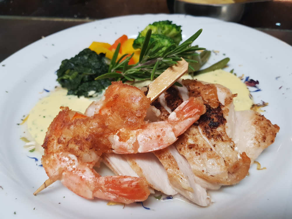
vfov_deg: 53.1
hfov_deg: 67.3
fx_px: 219
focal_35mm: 26
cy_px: 110
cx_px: 146
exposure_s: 1/33
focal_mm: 4.2
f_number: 1.7
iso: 250
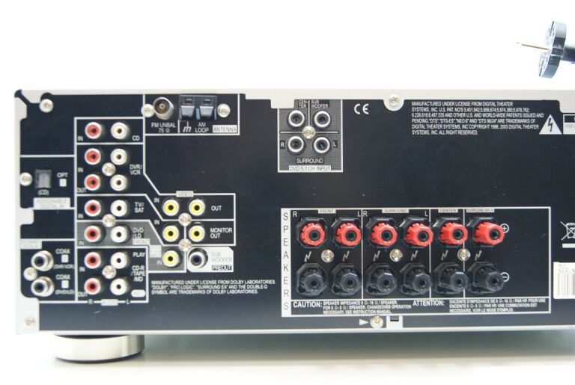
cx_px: 288
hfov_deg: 46.3
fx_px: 672
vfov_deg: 32.0
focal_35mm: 42
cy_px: 192
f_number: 4.5
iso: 400
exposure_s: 1/20
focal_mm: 28
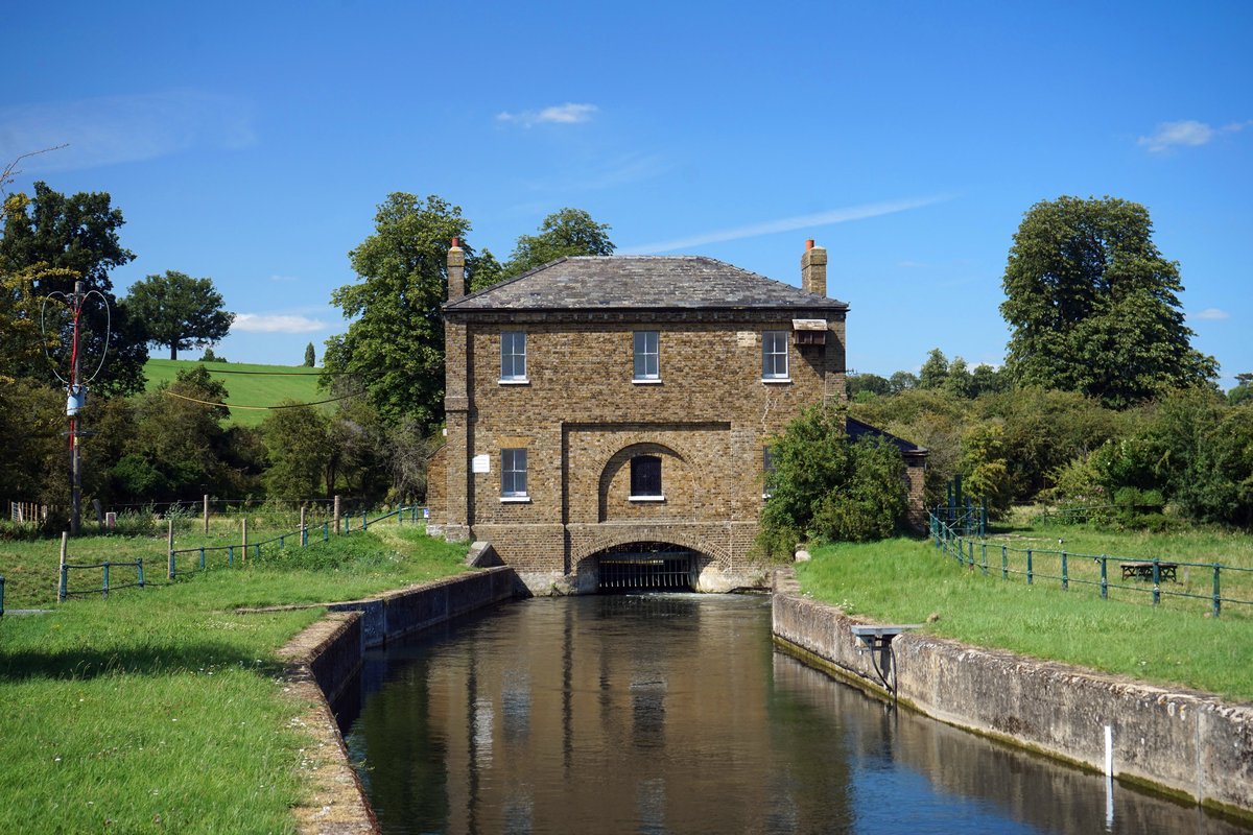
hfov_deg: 35.1
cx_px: 626
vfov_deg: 23.8
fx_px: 1984
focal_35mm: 57
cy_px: 418
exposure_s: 1/100
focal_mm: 57
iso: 100
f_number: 7.1
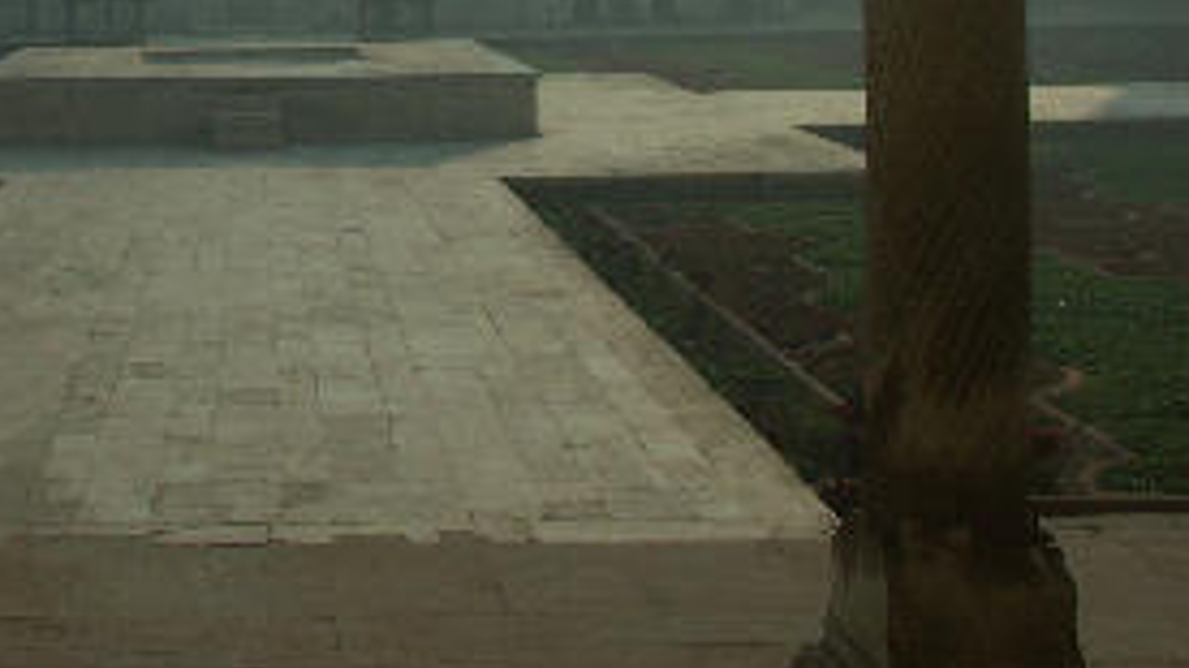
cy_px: -108
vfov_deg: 19.3
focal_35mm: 59
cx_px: 140
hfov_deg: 33.7
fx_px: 1859
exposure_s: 1/640
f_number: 8
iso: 100
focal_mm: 7.21
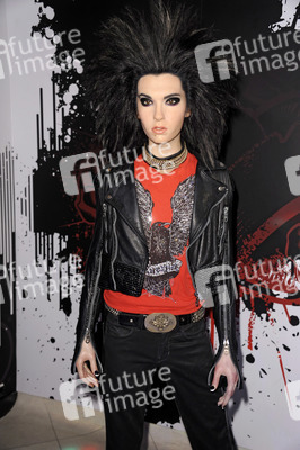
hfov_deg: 26.9
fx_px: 626
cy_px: 225
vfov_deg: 39.6
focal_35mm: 50
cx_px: 150
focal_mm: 50
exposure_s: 1/100
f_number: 5.6
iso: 800
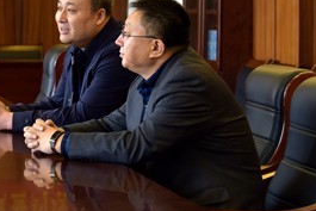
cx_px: -148
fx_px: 1326
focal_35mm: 151
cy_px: 0
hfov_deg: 12.9
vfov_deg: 9.0
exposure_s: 1/50
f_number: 4
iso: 720
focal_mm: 50
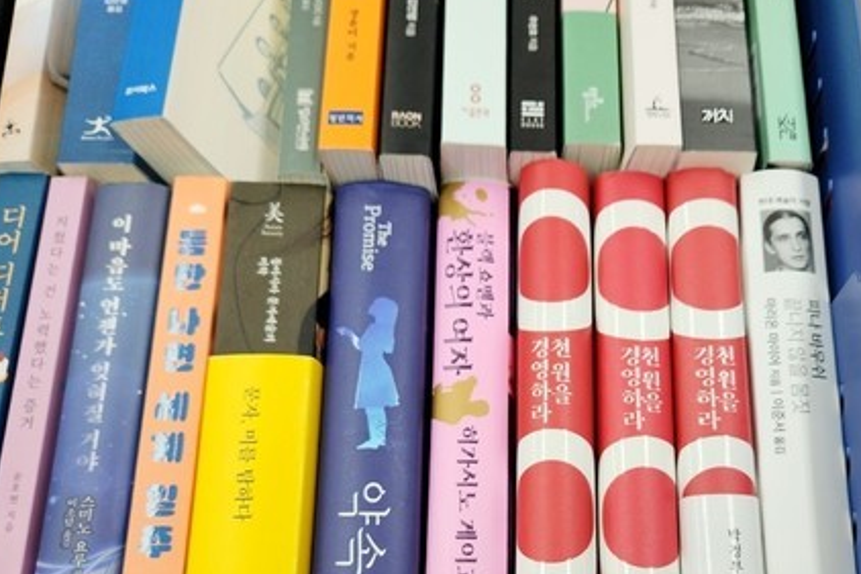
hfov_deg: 54.8
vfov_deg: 37.8
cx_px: 563
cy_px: 433
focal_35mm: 34
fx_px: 813
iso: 64
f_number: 1.8
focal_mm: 5.4
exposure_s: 1/120
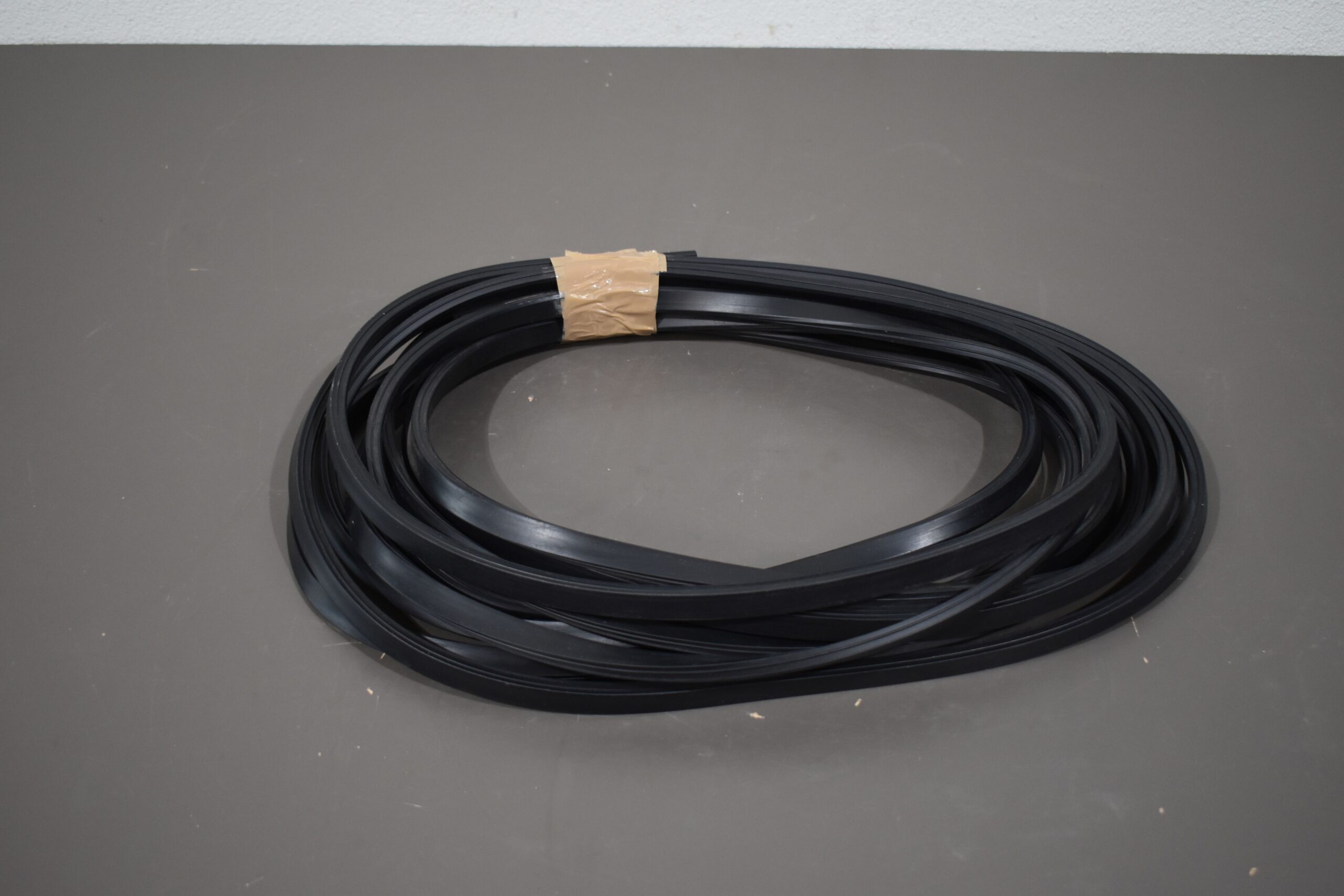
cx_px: 672
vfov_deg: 31.9
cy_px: 448
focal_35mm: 42
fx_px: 1568
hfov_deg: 46.4
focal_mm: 28
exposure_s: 1/160
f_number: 4.2
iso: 800
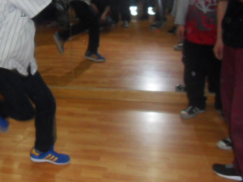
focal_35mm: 49
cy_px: 37
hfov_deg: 36.8
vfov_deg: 29.0
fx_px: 344
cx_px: 30
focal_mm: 4.2
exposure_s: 1/45
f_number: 3.3
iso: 400
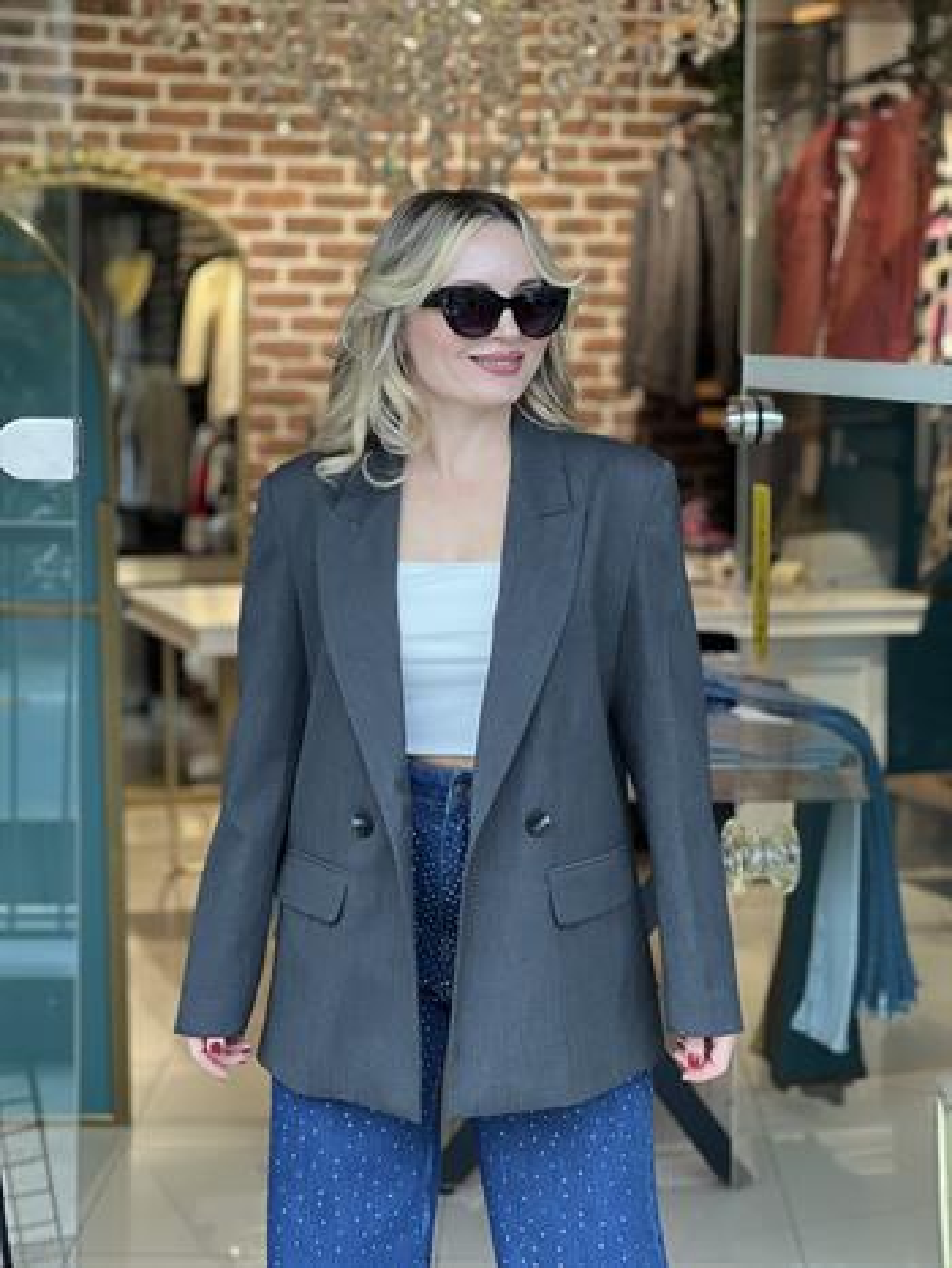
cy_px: 634
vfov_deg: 25.3
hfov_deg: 19.2
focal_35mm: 77
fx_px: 2821
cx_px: 476
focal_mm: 9
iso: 100
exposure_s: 1/100
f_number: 2.8
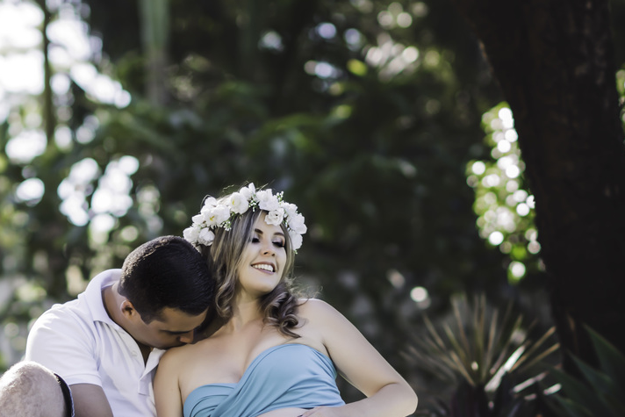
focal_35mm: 215
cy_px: 297
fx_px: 3730
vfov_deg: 6.4
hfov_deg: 9.6
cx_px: 284
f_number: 2.2
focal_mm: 85
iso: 100
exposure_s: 1/250
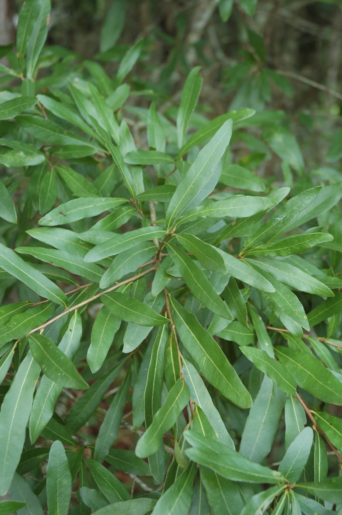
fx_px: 943
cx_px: 171
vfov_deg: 30.5
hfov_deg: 20.6
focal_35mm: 66
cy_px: 258
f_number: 4.5
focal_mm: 44
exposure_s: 1/60
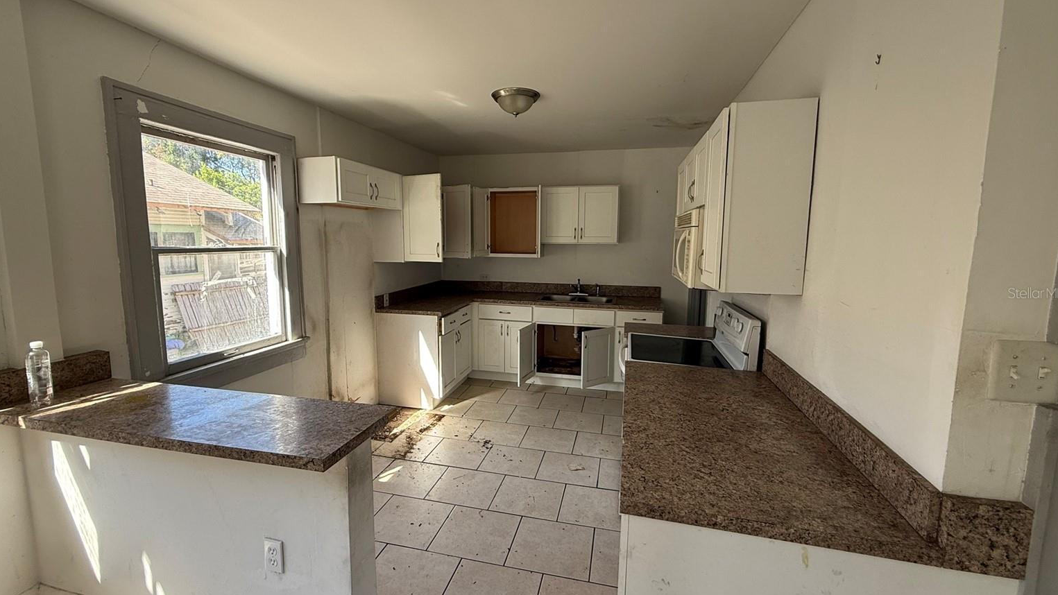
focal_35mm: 16
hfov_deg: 99.4
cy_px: 293
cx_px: 518
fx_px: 449
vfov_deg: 67.1
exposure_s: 1/107
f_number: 2.2
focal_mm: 2.22
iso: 64
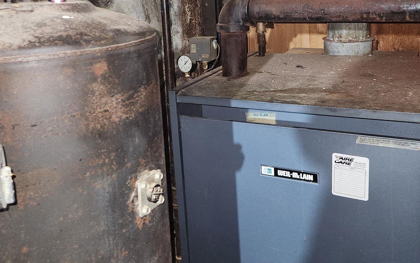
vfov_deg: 31.3
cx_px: 230
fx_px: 458
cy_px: 56
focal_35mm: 40
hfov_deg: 49.2
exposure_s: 1/8
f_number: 1.8
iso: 800
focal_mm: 5.4
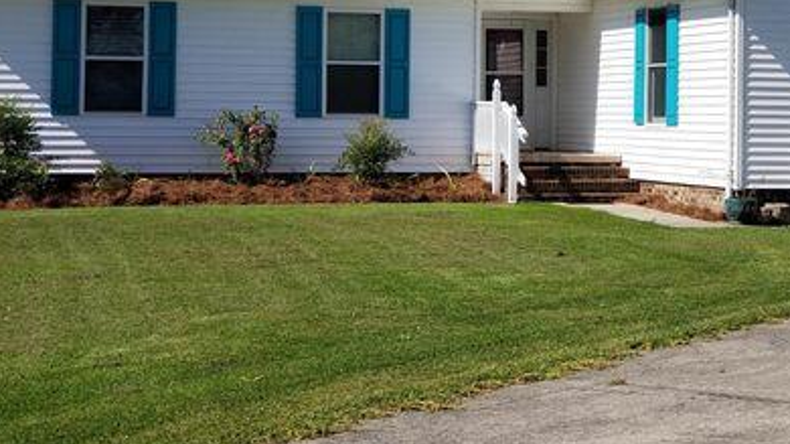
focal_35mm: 93
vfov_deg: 12.9
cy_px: 93
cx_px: 577
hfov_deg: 22.7
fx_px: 1947
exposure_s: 1/1189
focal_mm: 6
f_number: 2.4
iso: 25
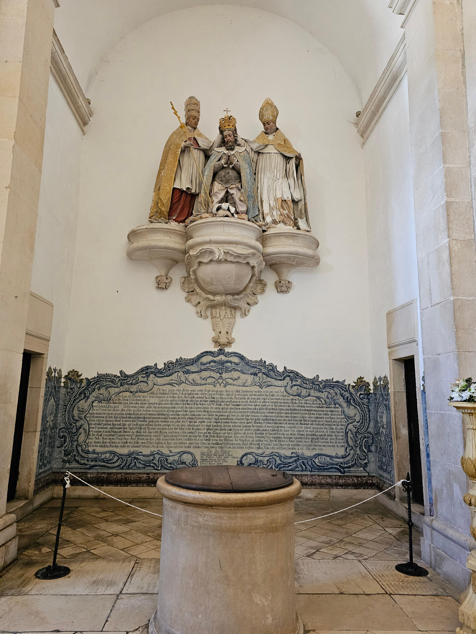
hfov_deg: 58.9
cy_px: 317
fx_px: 422
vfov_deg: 73.9
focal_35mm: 23
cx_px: 238
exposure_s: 1/120
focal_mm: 6.3
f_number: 1.7
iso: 1000
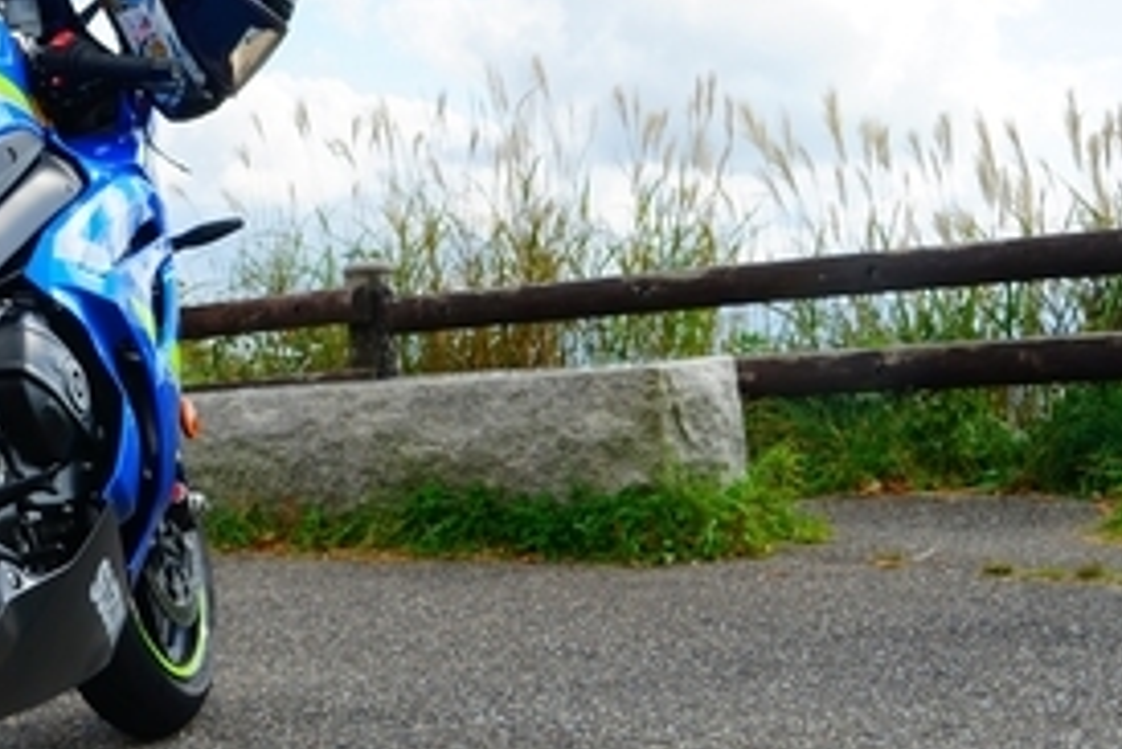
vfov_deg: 19.3
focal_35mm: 70
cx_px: 254
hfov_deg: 28.3
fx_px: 2183
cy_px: 180
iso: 100
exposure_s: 1/125
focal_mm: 24
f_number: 9.5
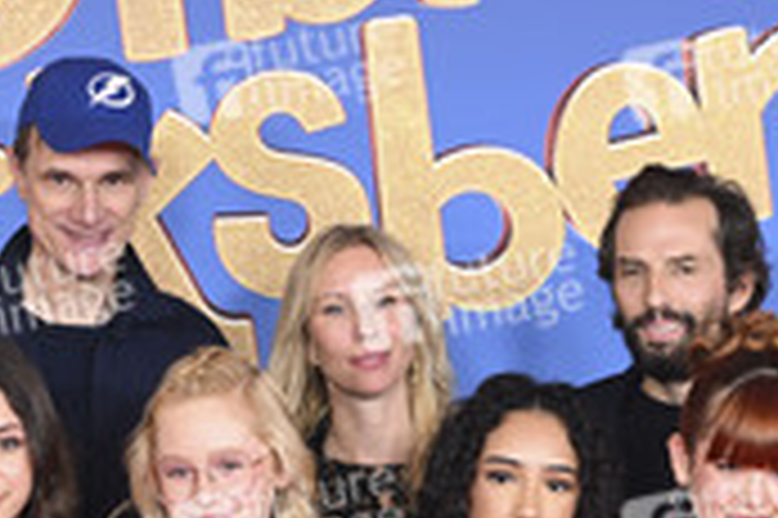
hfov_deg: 17.5
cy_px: 635
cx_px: 349
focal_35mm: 117
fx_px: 2526
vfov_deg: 11.4
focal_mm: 45
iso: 800
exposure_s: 1/200
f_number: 5
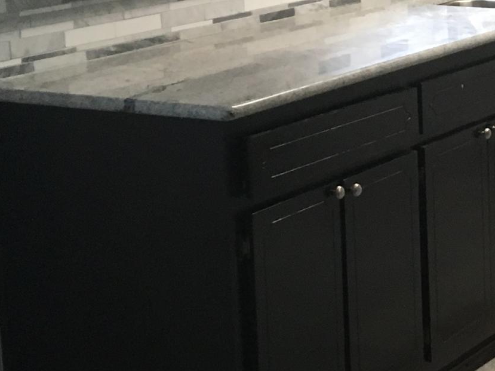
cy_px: 41
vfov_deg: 14.0
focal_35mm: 105
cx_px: 770
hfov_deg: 16.8
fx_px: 1501
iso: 100
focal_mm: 4.15
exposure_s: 1/30
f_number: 2.2
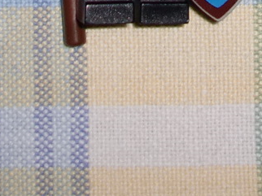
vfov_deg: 6.0
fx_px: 1732
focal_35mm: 229
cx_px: 250
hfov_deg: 8.6
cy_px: -393
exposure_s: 1/60
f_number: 2.8
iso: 64
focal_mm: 6.3
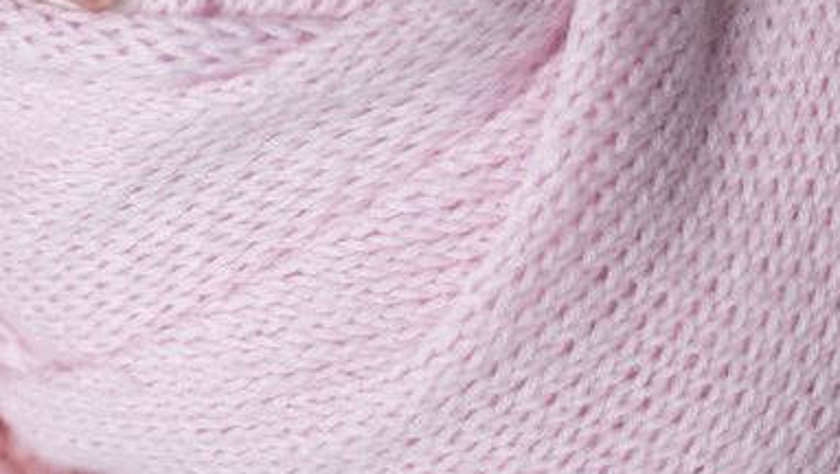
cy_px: -95
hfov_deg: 12.9
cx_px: -70
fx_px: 3655
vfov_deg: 7.4
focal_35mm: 164
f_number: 2
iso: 125
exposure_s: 1/250
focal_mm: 50
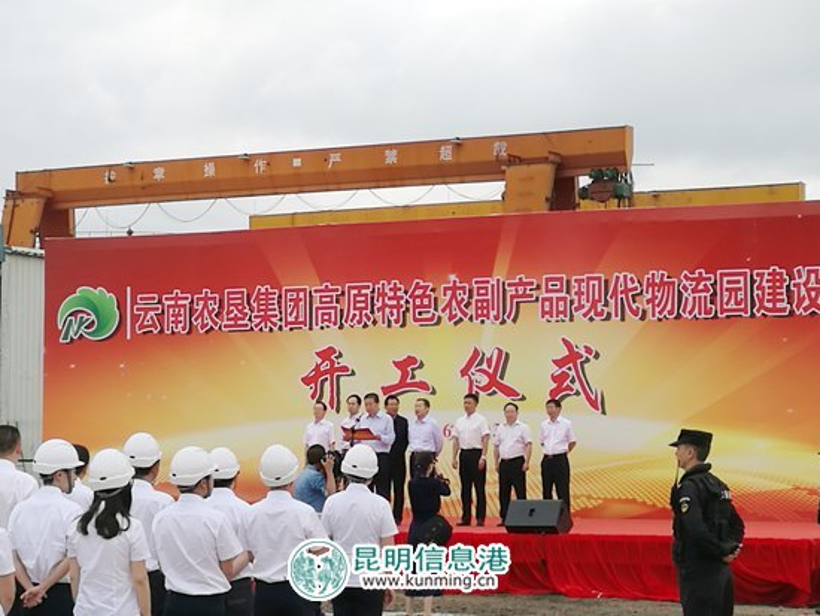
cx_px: 410
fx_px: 2346
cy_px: 308
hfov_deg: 19.8
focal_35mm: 99
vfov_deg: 15.0
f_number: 2
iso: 50
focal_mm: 4.04
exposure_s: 1/805
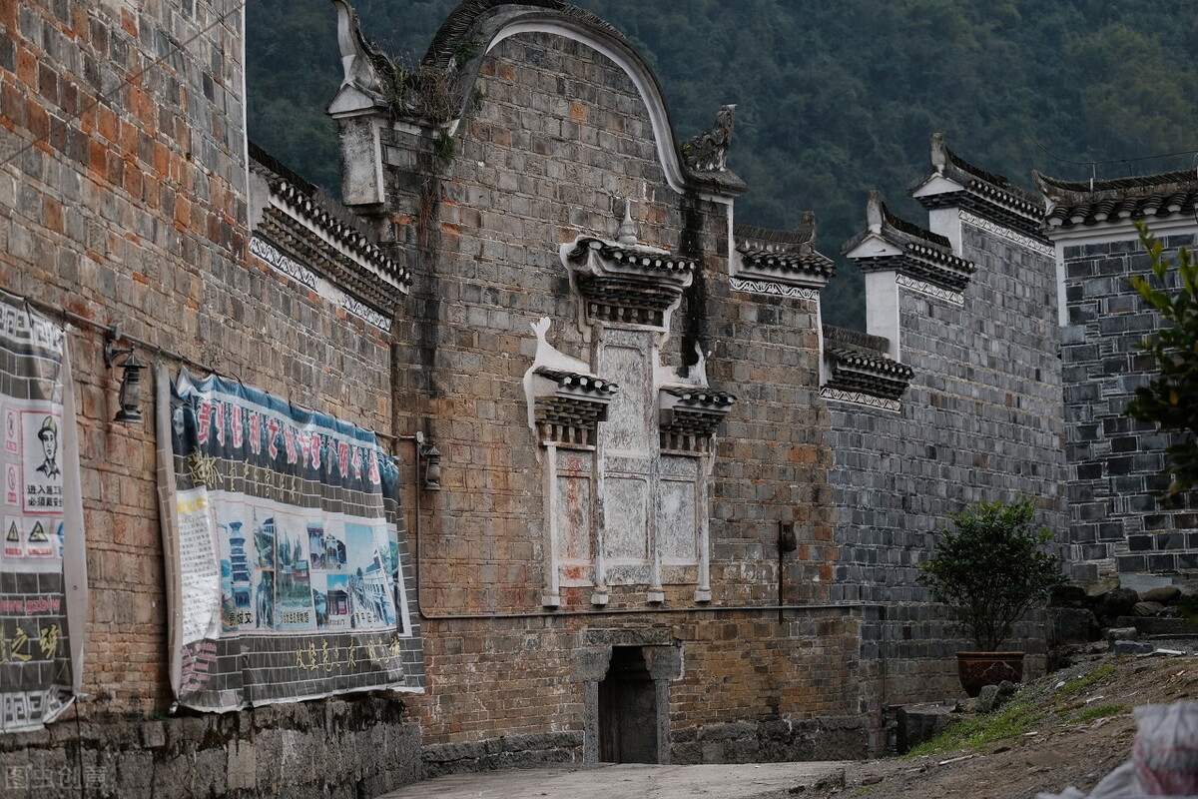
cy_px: 400
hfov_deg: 27.0
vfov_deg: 18.2
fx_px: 2496
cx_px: 599
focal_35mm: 75
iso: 500
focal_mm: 50
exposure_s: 1/2000
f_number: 2.8
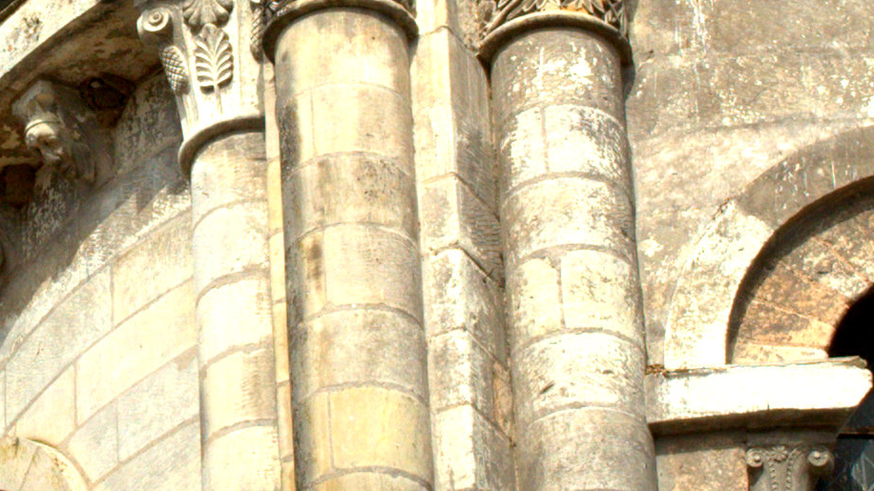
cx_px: -15
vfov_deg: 4.6
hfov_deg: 8.1
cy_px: -31
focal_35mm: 266
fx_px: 6164
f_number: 9
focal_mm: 36
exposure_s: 1/800
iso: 200
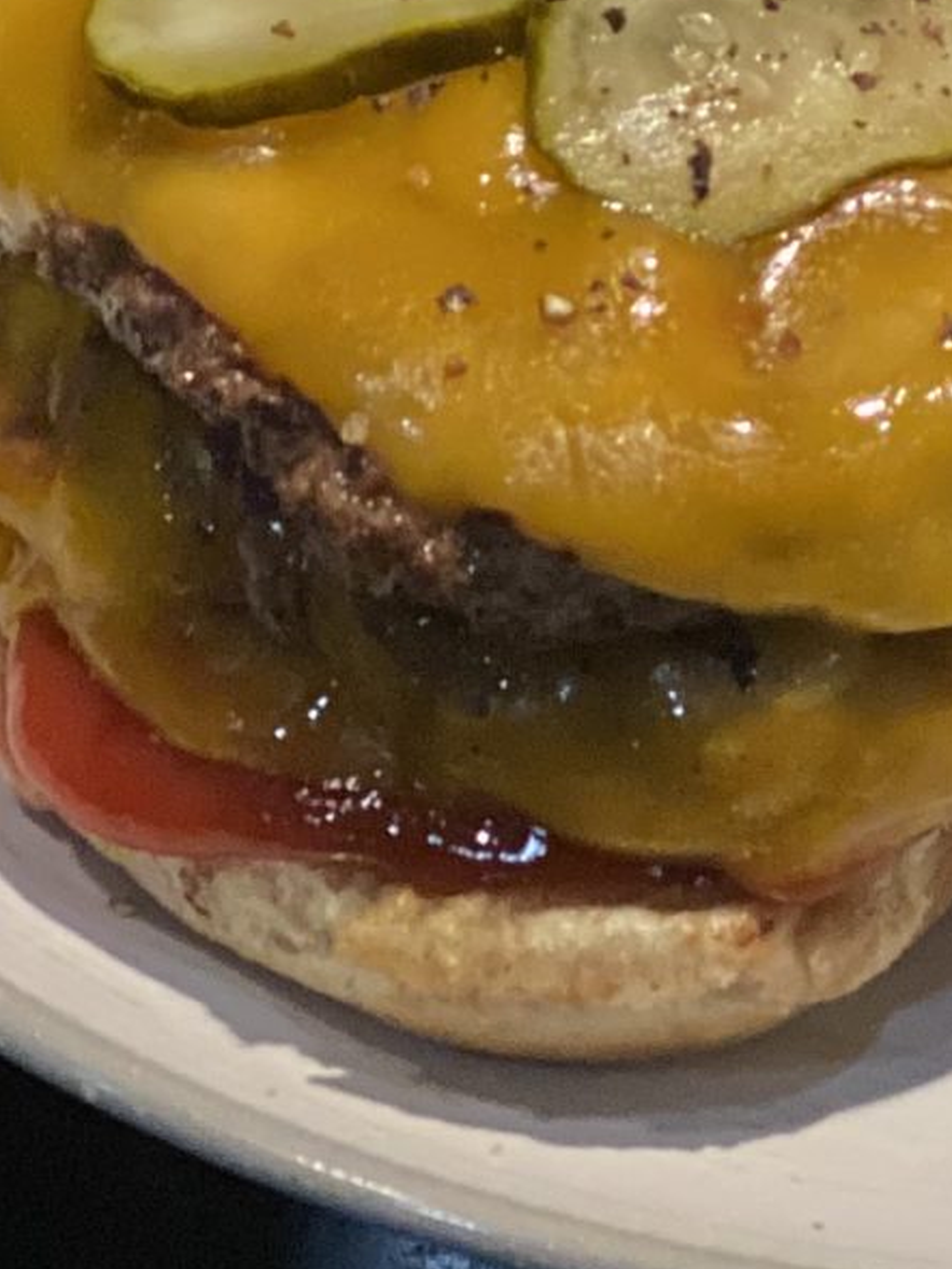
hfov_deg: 6.5
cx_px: 1307
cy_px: -480
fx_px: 8284
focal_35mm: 226
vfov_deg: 8.6
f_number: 2
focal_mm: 6
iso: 250
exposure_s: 1/120
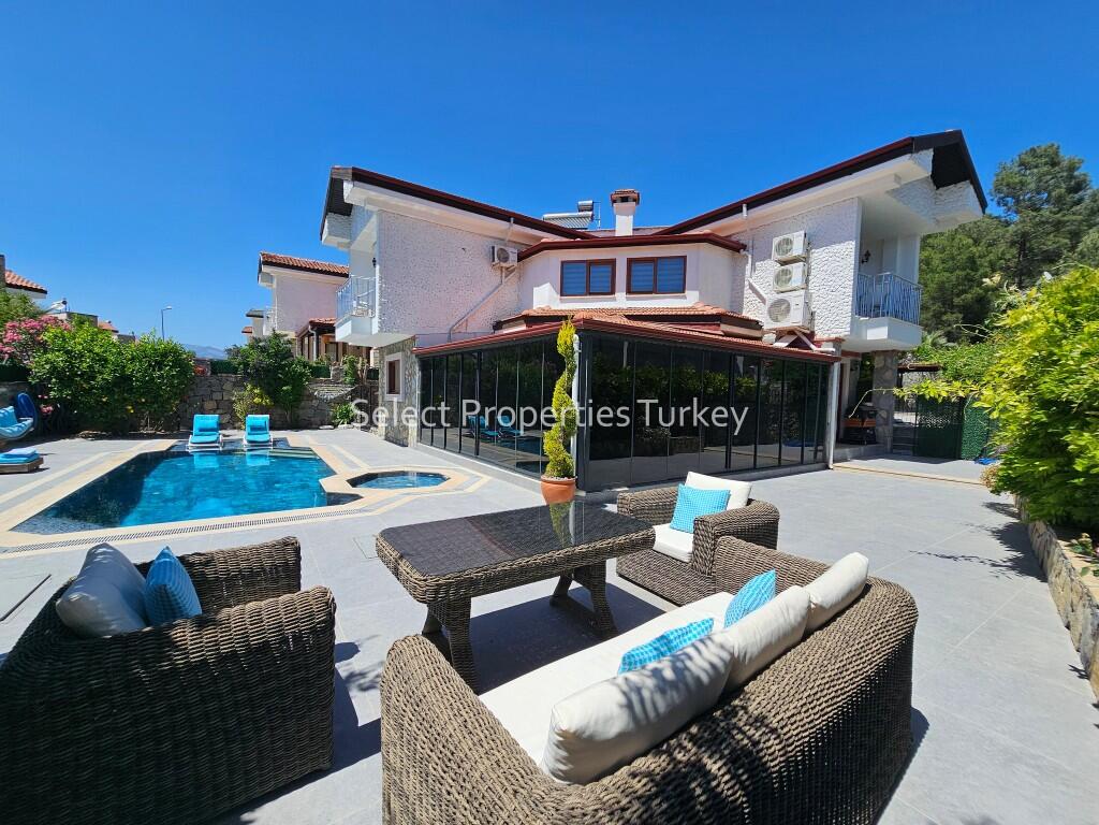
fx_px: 413
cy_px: 412
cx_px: 550
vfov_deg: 89.9
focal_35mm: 13
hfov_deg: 106.2
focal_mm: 2.2
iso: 50
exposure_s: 1/2537
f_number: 2.2
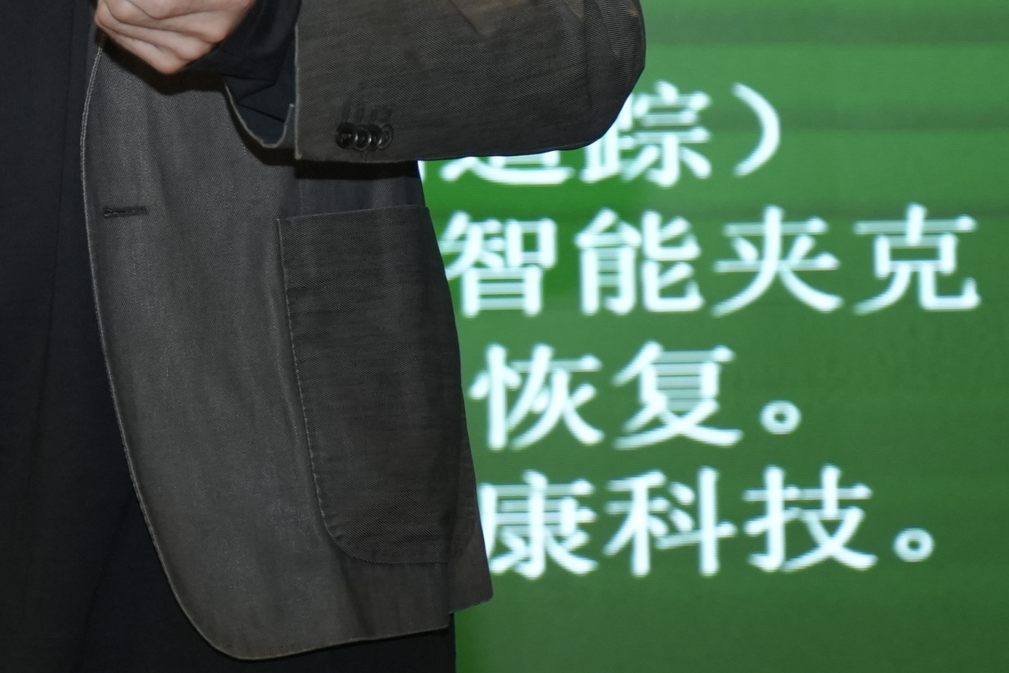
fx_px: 6193
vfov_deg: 6.2
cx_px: -182
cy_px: -160
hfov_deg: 9.2
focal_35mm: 221
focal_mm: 67
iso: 1000
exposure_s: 1/125
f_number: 3.2
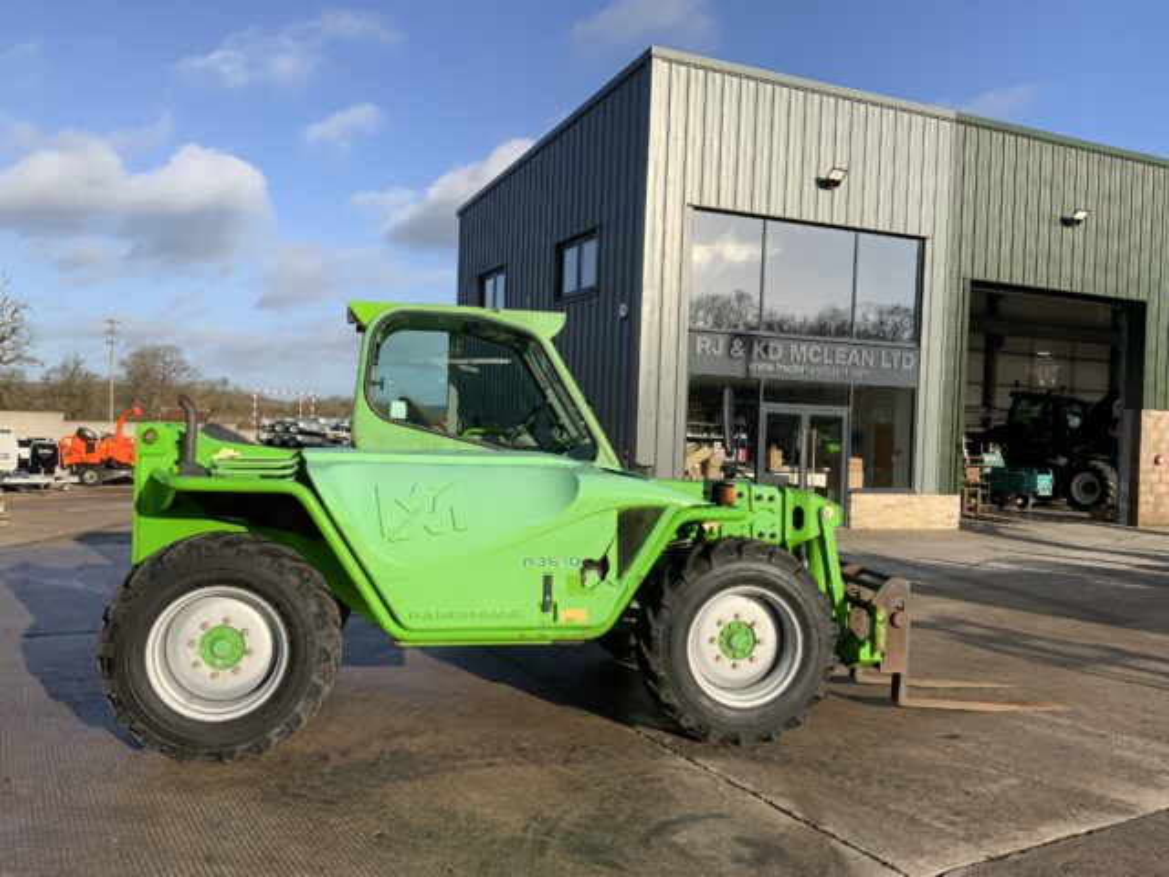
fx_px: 979
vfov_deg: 48.2
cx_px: 584
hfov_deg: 61.7
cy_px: 438
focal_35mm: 29
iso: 16
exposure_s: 1/2058
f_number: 1.8
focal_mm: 3
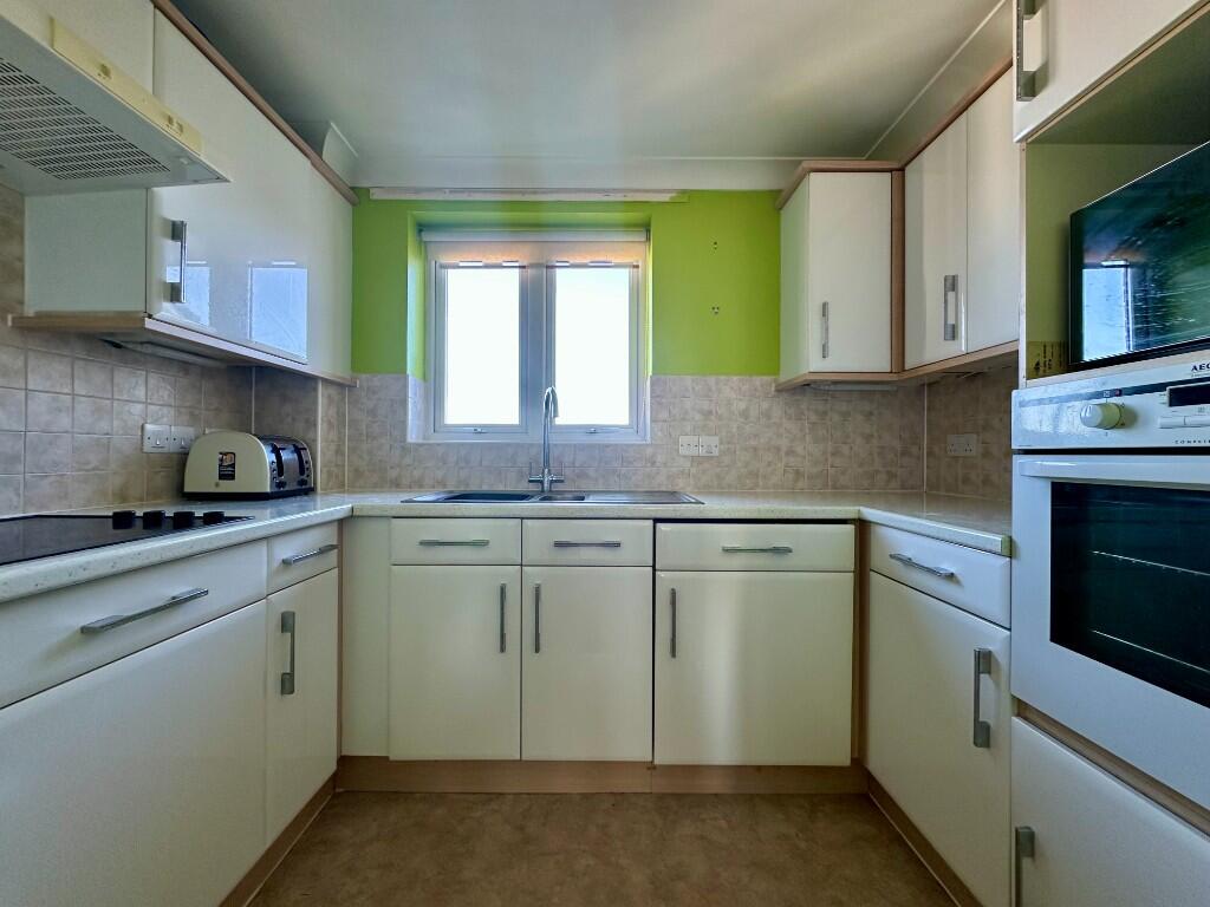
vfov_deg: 85.7
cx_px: 605
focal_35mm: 14
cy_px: 454
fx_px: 489
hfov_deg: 102.1
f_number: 2.2
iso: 100
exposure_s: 1/99
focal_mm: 2.22
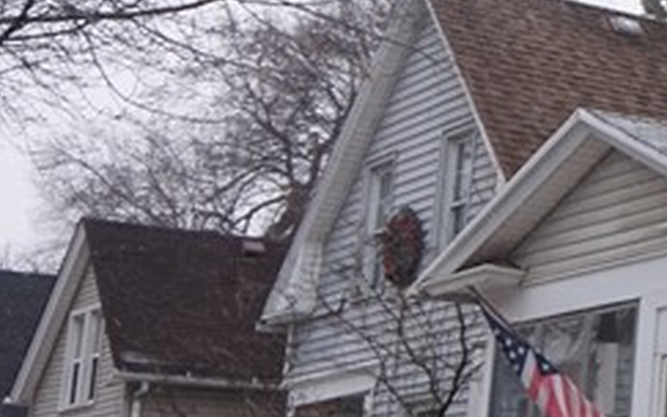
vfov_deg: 12.0
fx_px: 1982
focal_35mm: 109
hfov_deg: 15.3
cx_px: 1348
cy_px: 77
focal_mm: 16
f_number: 4
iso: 125
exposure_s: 1/160
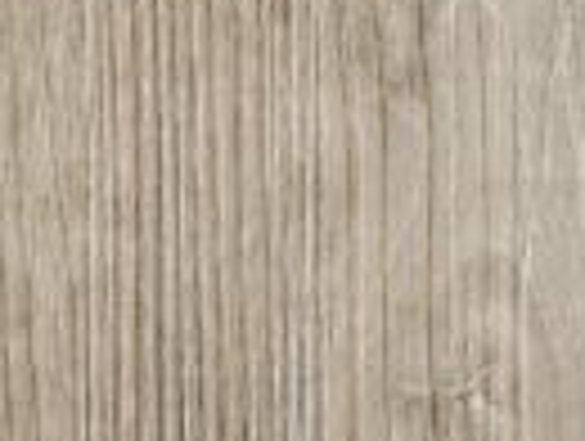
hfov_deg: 9.6
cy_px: -1076
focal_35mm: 181
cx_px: -864
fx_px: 3065
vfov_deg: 7.0
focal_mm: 6.4
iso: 200
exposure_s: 1/120
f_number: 1.8
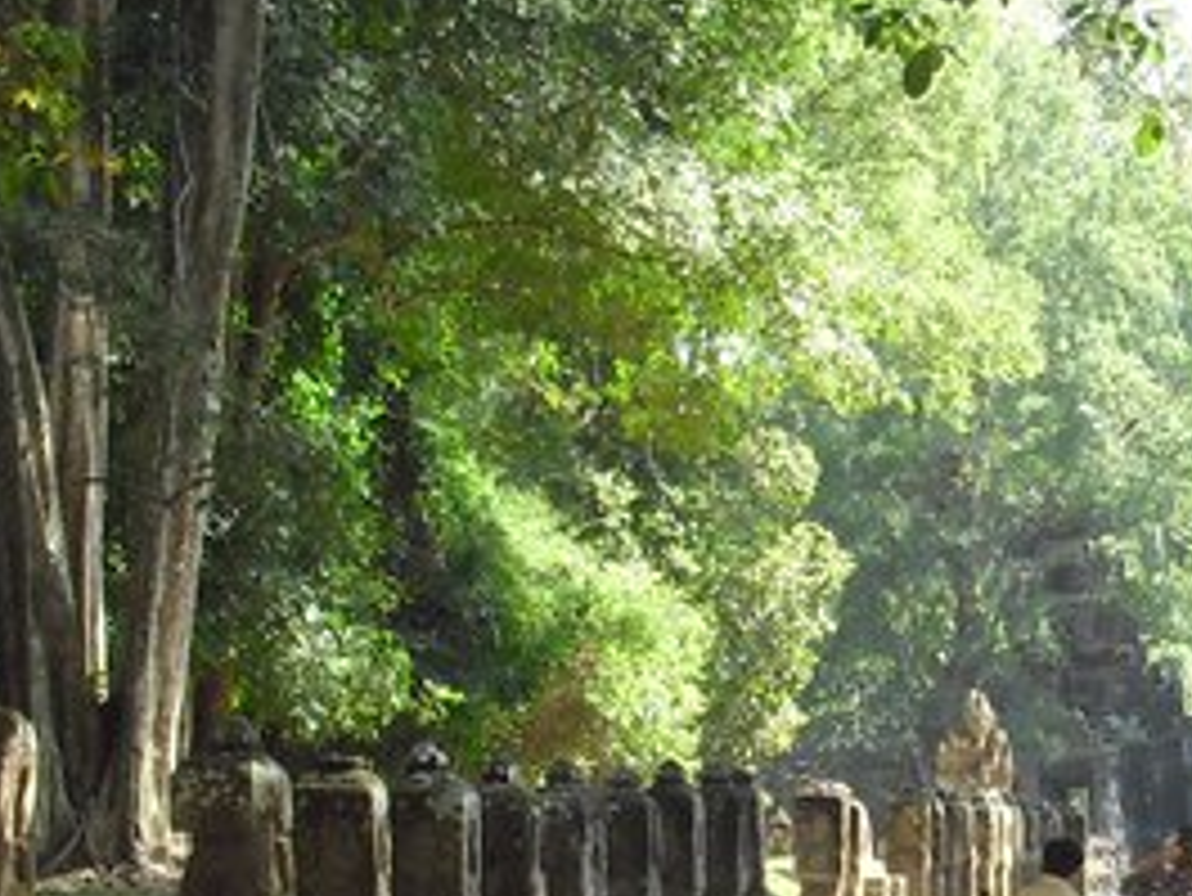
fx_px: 5064
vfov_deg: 10.1
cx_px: 1044
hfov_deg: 13.3
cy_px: 711
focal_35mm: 147
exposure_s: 1/200
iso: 100
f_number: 2.8
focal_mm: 6.2
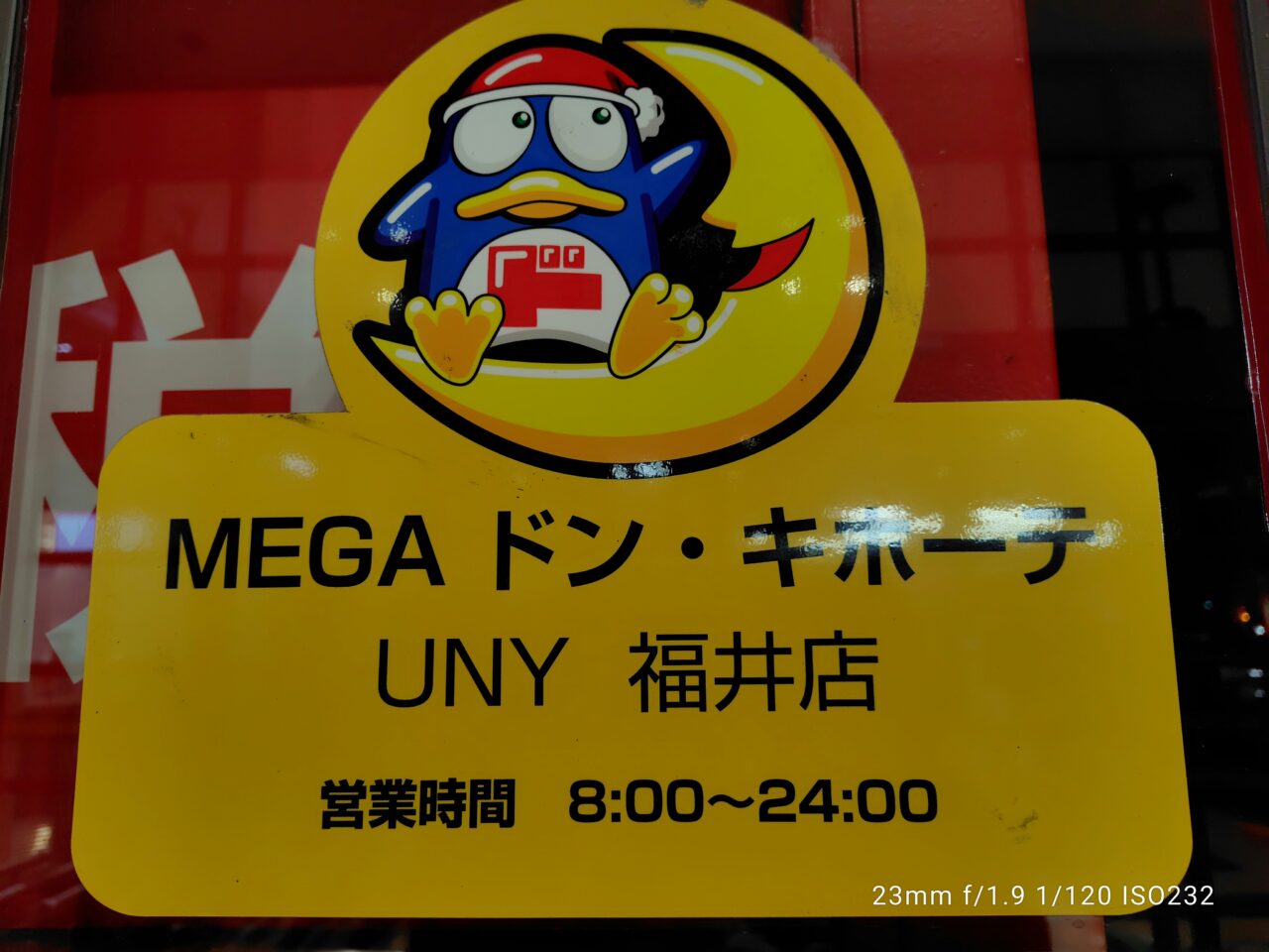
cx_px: 634
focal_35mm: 23
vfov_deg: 58.9
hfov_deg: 73.9
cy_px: 476
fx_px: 843
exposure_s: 1/120
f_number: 1.9
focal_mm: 5.6
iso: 232
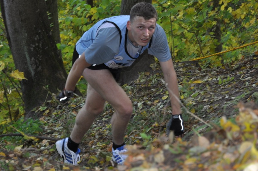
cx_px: 129
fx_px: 666
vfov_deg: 14.7
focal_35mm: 93
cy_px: 86
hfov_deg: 21.9
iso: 250
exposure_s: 1/60
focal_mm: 62
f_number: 5.3
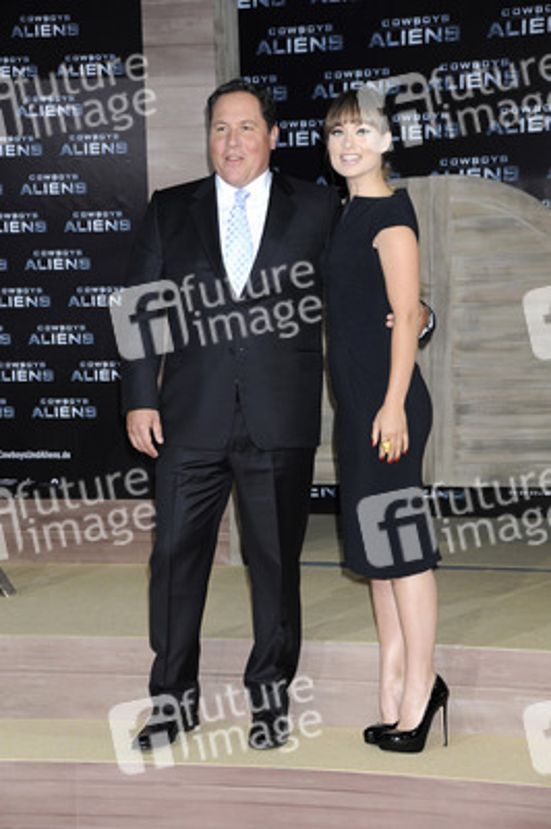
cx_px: 276
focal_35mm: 98
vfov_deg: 20.8
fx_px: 2254
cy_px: 414
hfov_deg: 13.9
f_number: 6.3
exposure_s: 1/200
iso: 500
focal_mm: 98
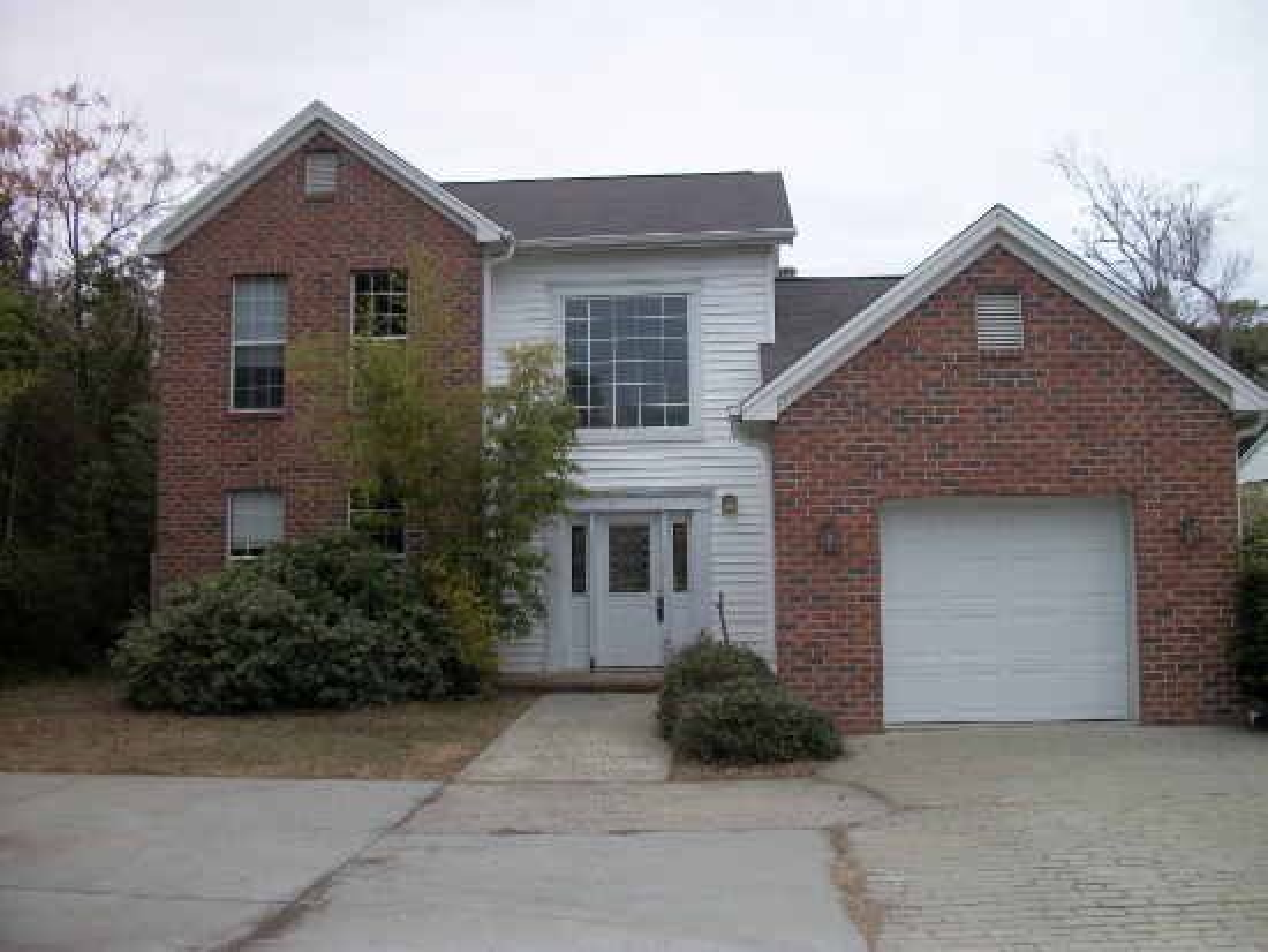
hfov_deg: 56.8
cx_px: 634
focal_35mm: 32
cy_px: 476
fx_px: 1173
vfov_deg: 44.2
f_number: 8.8
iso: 80
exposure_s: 1/80
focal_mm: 5.7
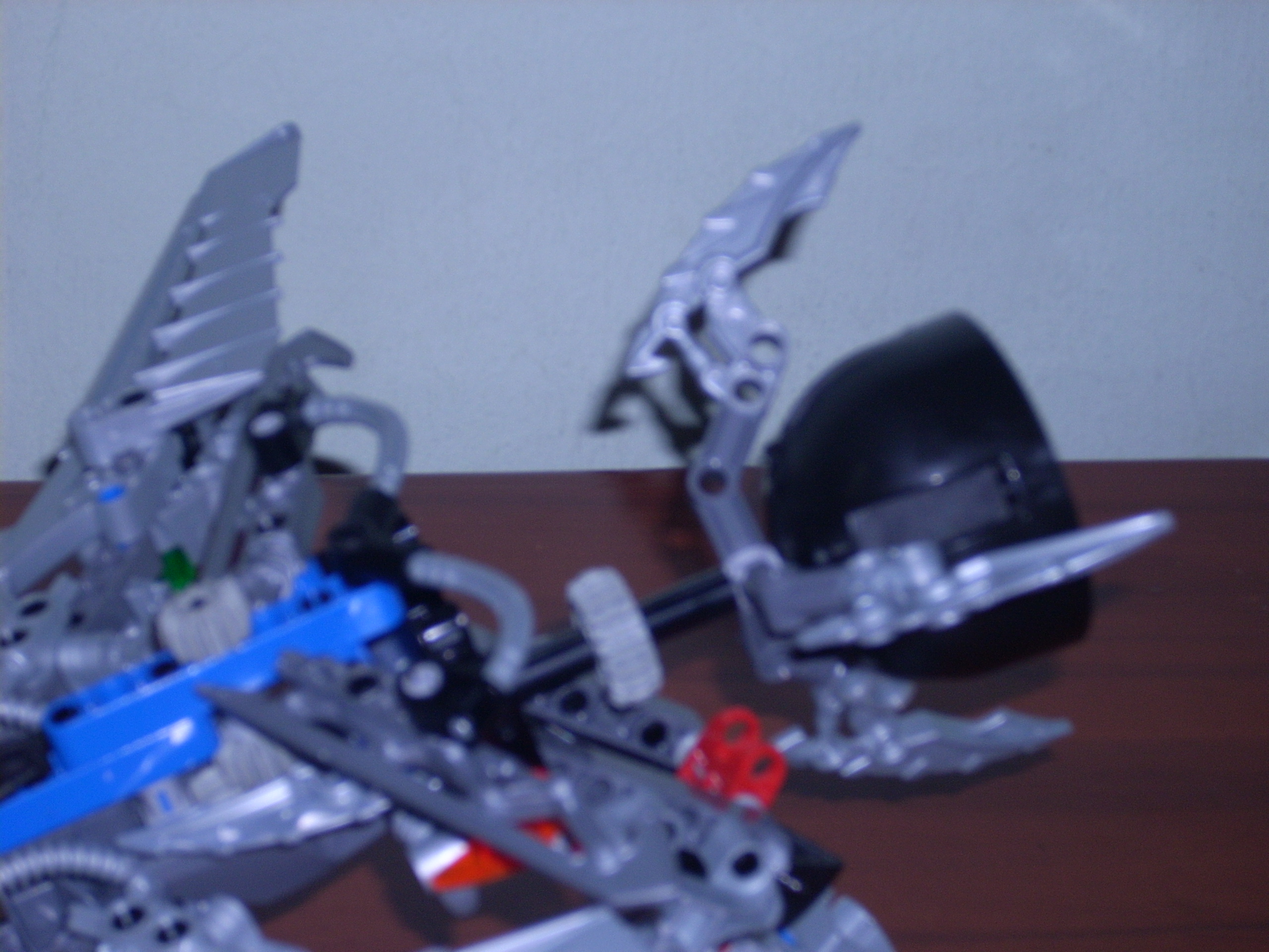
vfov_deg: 13.1
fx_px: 4143
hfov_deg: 17.4
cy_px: 476
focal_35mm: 113
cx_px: 634
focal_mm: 18.6
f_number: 5.2
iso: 64
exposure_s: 1/60
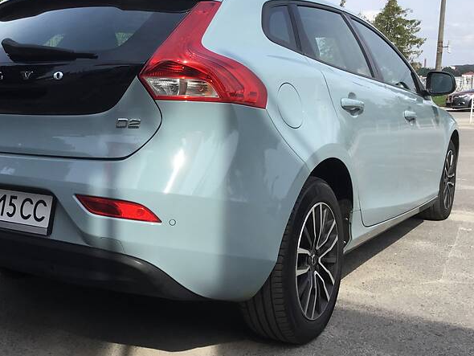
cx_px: 179
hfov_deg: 44.4
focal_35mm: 42
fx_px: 575
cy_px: 178
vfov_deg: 34.4
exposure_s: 1/1058
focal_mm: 3.3
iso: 25
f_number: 2.4
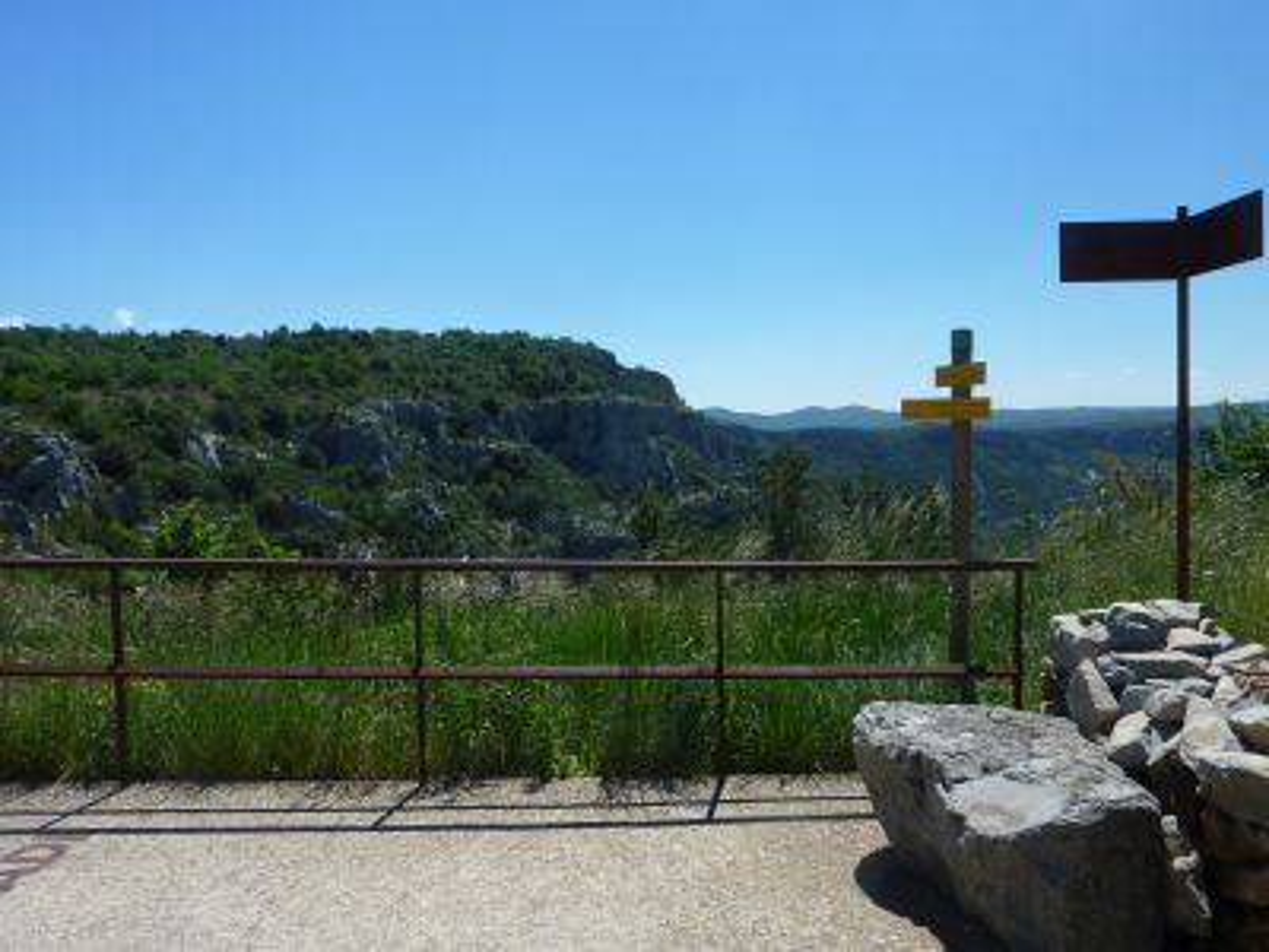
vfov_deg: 54.9
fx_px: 916
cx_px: 634
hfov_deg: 69.4
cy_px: 476
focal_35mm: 25
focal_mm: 4.1
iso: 80
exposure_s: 1/500
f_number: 5
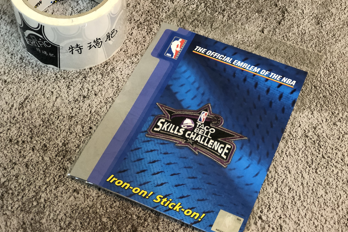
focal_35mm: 60
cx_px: 172
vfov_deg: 22.6
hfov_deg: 33.4
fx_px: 580
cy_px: 127
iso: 320
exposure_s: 1/30
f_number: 2.8
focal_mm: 6.6
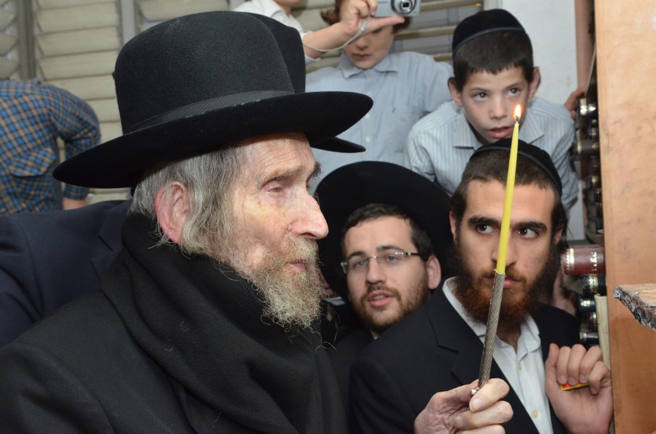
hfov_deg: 43.7
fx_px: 818
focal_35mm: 45
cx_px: 328
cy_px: 217
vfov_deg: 29.7
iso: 2000
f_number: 5.6
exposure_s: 1/100
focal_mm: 30
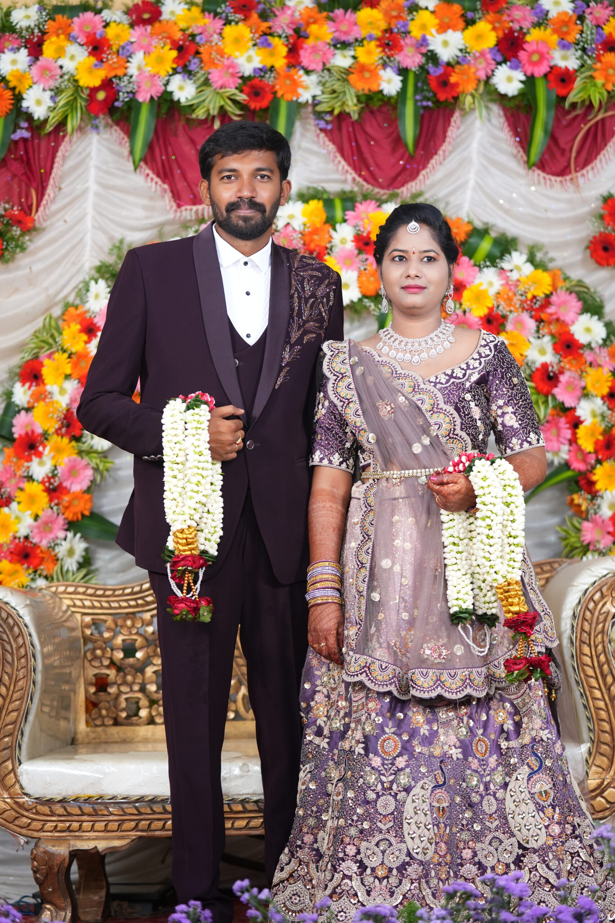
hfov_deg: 19.5
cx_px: 308
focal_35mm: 70
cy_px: 462
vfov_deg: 28.8
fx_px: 1793
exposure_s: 1/250
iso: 1000
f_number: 2.8
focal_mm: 70
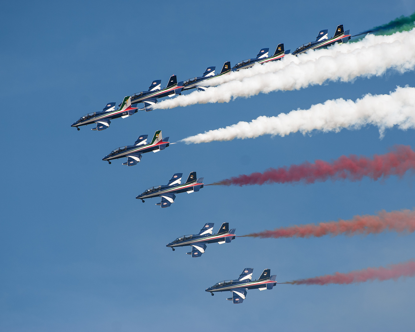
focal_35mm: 355
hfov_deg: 5.4
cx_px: 235
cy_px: 166
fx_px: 4360
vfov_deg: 4.4
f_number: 5.6
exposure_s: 1/500
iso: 100
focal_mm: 210
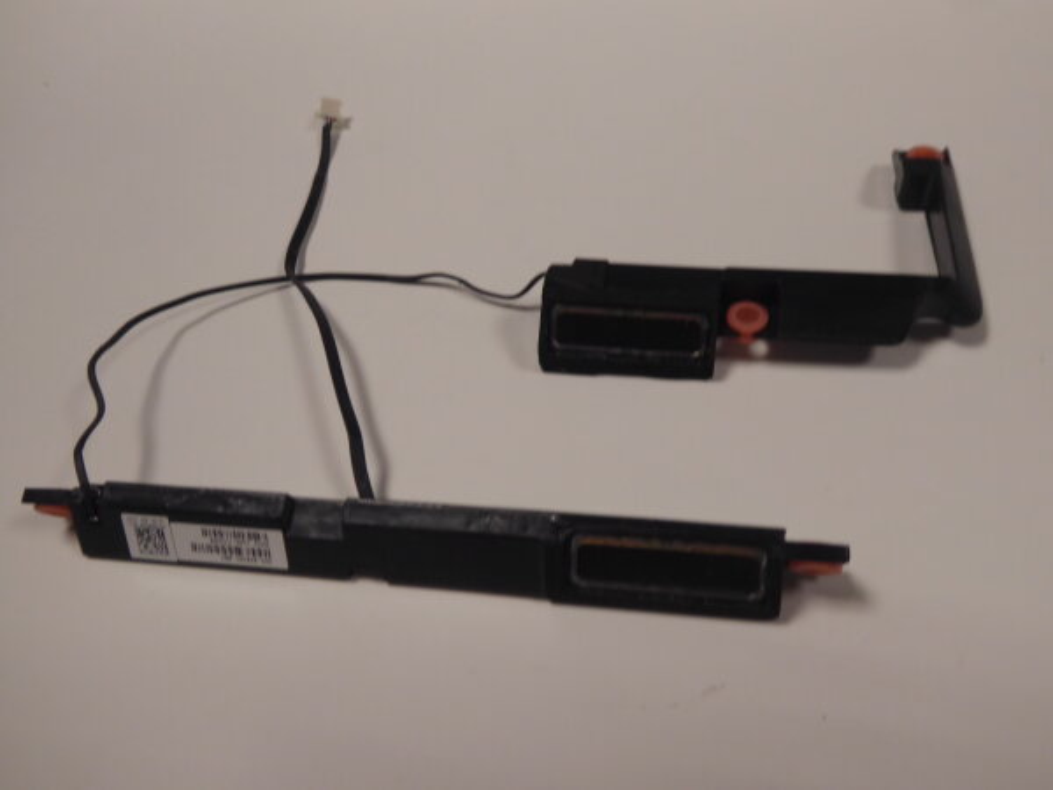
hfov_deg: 61.7
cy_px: 395
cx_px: 526
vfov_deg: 48.2
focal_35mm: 29
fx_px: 882
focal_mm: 5
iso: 200
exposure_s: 1/60
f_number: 3.5
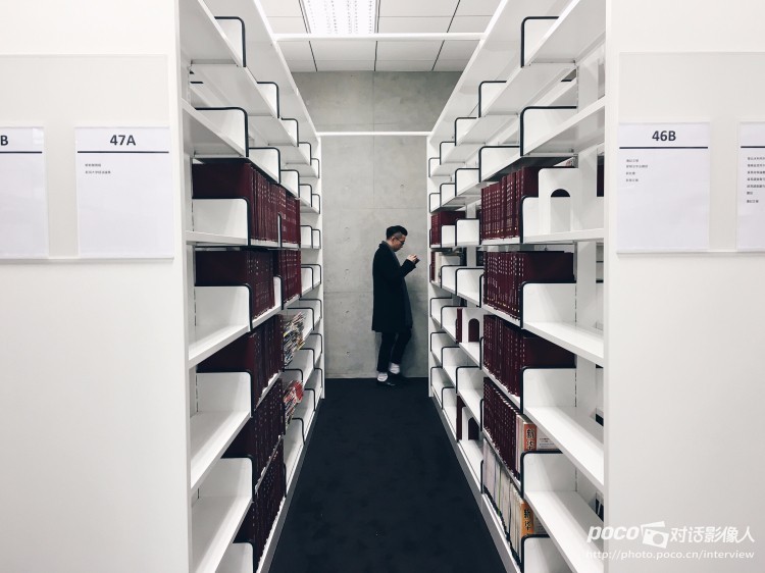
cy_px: 286
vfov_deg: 48.2
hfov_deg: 61.7
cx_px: 382
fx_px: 641
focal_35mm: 29
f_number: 2.2
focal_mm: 4.15
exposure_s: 1/30
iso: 64
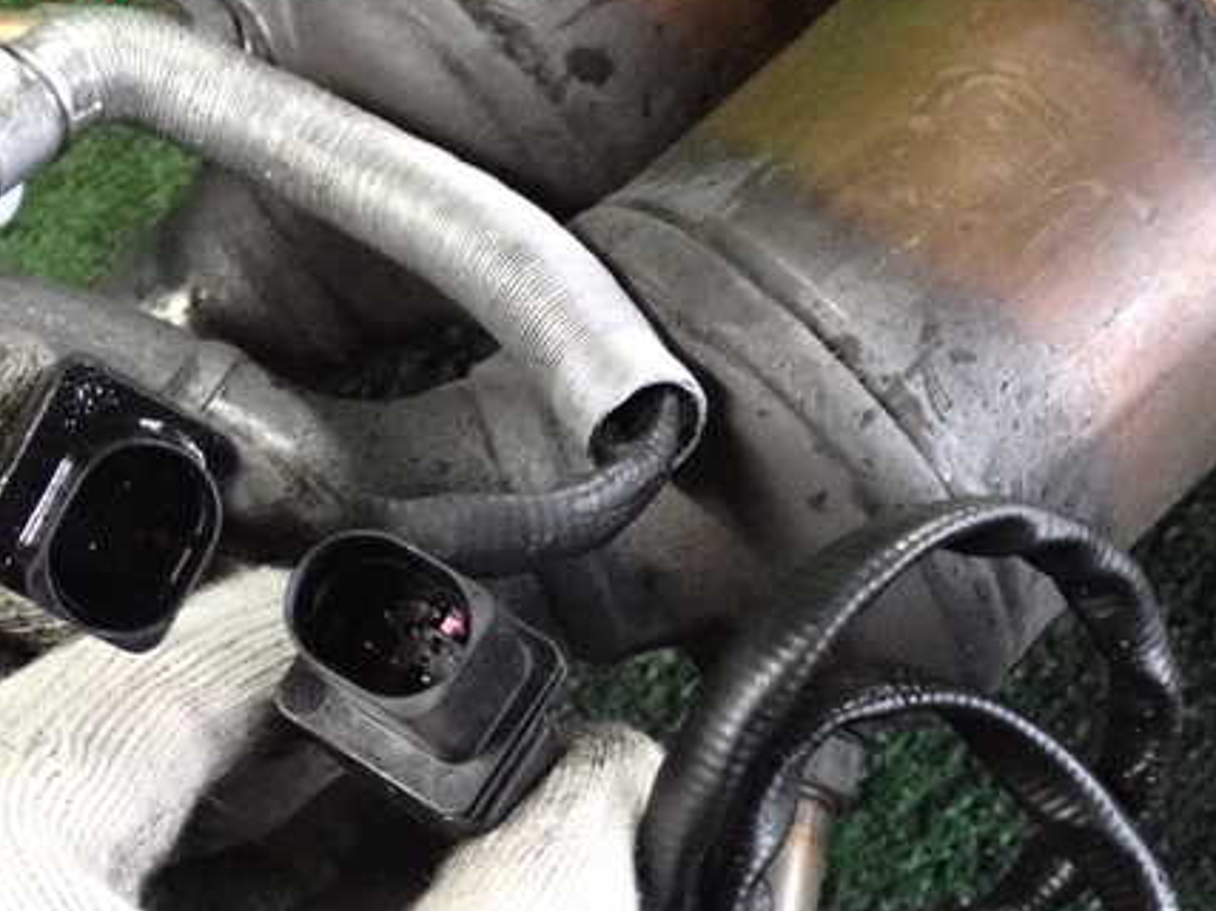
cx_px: 441
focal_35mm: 66
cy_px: 575
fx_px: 2318
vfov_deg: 22.2
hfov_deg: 29.3
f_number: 3.1
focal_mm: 8.4
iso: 5000
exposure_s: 1/125
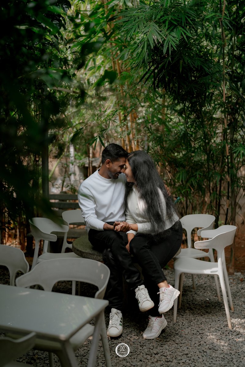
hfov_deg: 27.0
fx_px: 510
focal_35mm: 50
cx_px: 122
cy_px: 184
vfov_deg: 39.6
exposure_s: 1/1000
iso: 250
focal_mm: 50
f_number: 2
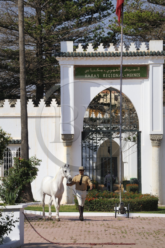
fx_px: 1308
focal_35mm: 190
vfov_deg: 10.8
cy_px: 124
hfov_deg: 7.2
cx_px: 82
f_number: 10
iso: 200
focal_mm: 190
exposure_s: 1/400
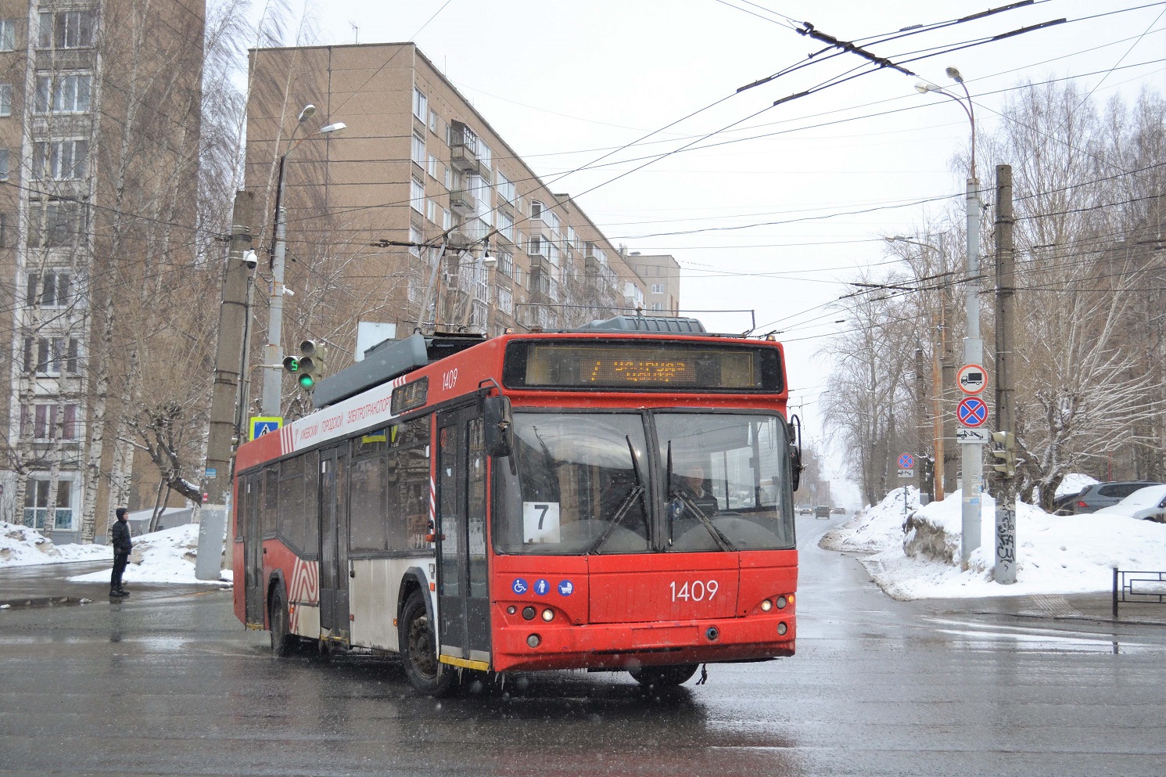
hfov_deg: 41.1
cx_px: 583
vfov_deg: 28.1
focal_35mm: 48
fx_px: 1554
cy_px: 388
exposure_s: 1/1000
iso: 400
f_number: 4.8
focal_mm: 32
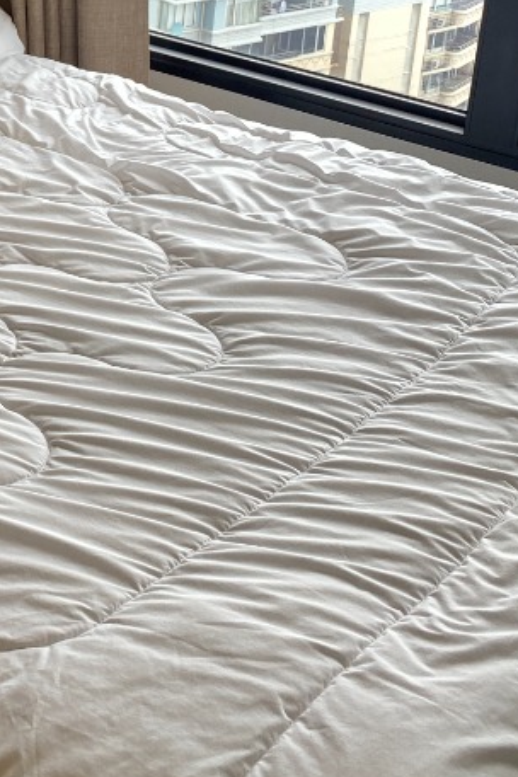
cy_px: 15
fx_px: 1381
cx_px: -131
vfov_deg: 29.5
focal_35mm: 64
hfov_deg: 19.7
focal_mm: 4.25
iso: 50
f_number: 1.8
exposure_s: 1/100
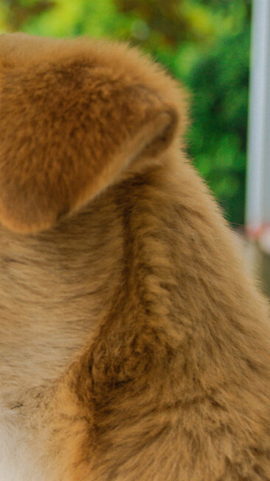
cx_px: -152
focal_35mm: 94
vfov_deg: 22.7
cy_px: 225
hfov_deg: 12.2
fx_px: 1197
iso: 200
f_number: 4
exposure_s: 1/125
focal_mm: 32.5
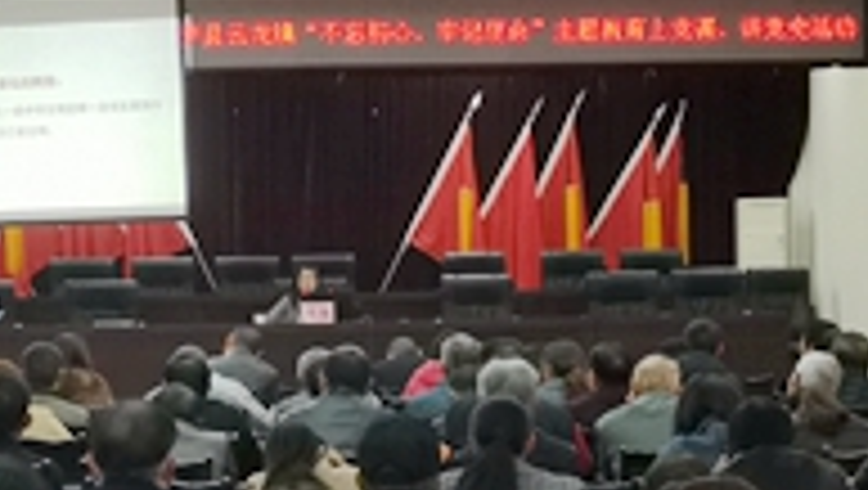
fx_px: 2465
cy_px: 393
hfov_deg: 19.9
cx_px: 346
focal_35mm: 107
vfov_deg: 11.3
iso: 200
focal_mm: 4.75
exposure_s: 1/100
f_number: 1.8
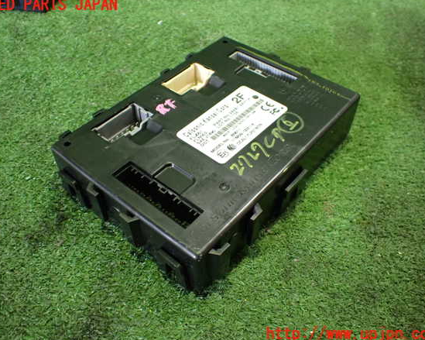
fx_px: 402
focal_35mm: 32
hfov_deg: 55.7
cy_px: 170
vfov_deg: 45.8
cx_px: 209
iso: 800
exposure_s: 1/40
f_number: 2.3
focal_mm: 5.4
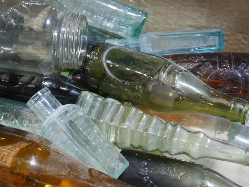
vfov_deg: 23.6
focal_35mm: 62
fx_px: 446
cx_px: 104
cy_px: 108
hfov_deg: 31.1
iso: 500
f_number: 4.4
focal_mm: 20
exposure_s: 1/60
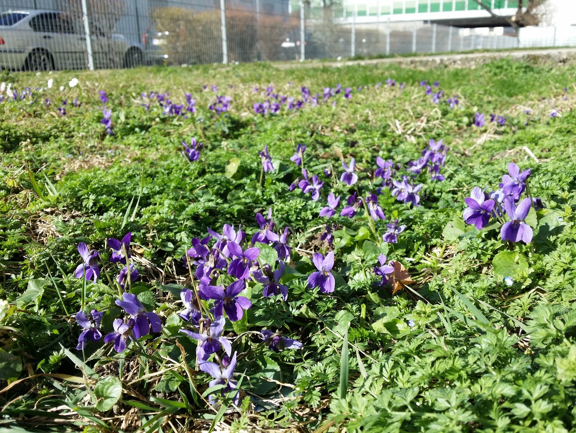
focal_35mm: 31
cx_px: 288
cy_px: 216
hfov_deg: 58.3
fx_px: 516
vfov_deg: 45.5
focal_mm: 4.13
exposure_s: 1/700
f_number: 2.2
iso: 50
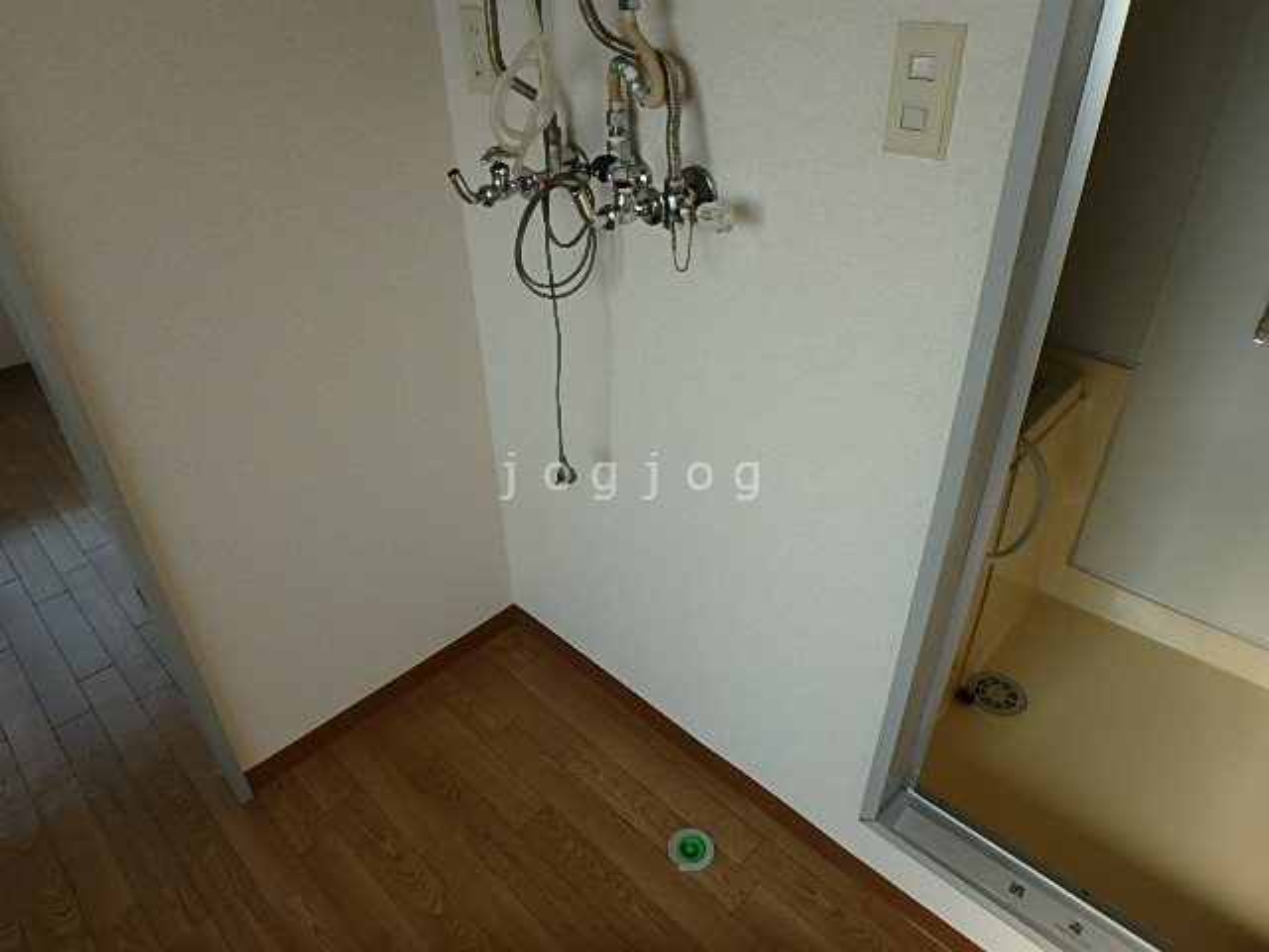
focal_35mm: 21
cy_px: 476
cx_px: 634
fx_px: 770
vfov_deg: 63.4
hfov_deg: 79.0
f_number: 3.5
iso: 125
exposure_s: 1/250
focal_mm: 3.7
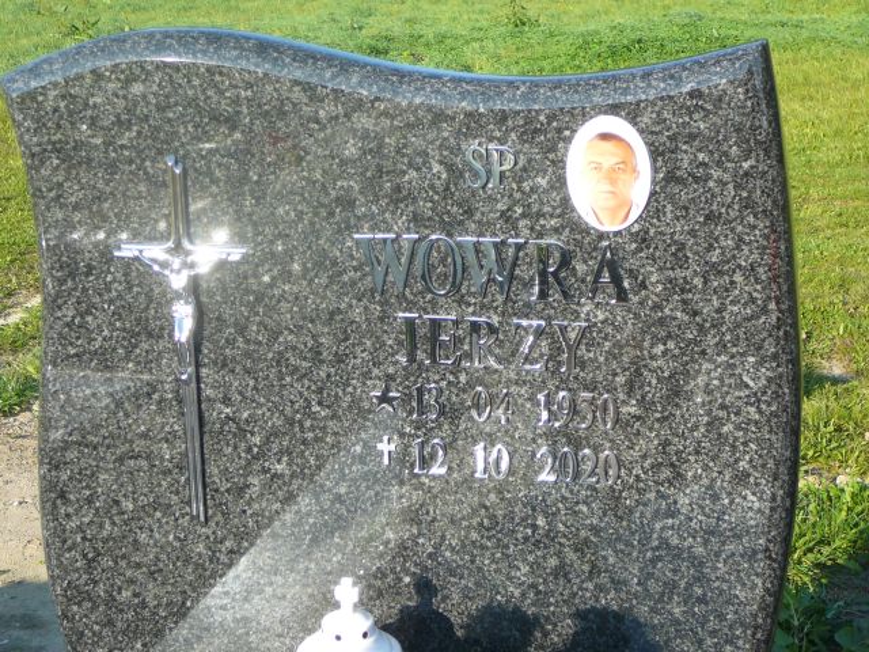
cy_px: 326
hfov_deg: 29.8
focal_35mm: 65
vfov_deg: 22.6
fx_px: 1632
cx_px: 434
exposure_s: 1/250
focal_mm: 9.7
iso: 80
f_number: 3.6
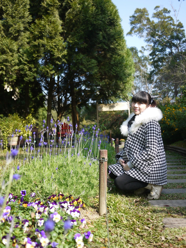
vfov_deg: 46.8
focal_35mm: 40
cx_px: 93
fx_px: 287
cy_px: 124
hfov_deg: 36.0
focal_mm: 20
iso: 160
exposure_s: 1/1600
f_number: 2.2
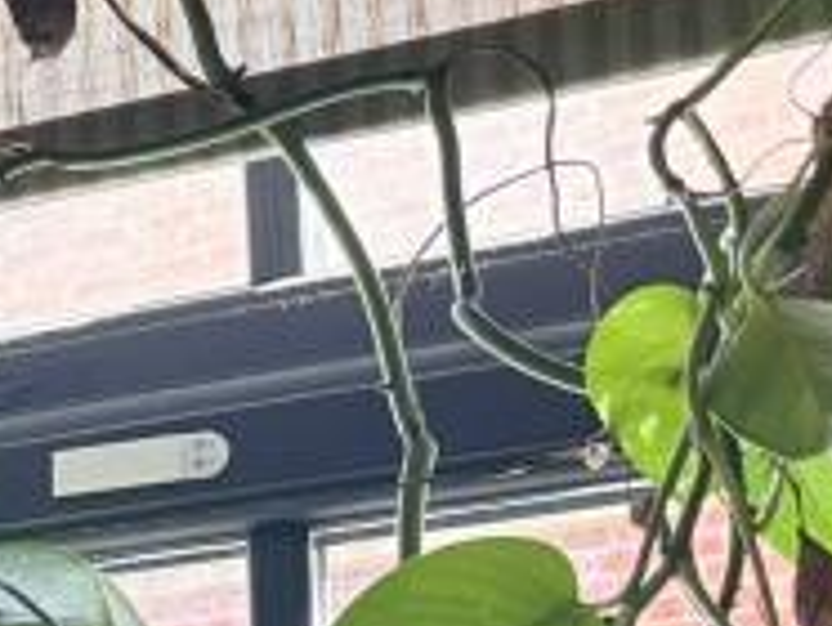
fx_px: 3177
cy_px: 984
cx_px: -1078
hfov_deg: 12.3
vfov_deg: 10.8
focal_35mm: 132
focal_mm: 6.76
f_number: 1.78
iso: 200
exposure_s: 1/211
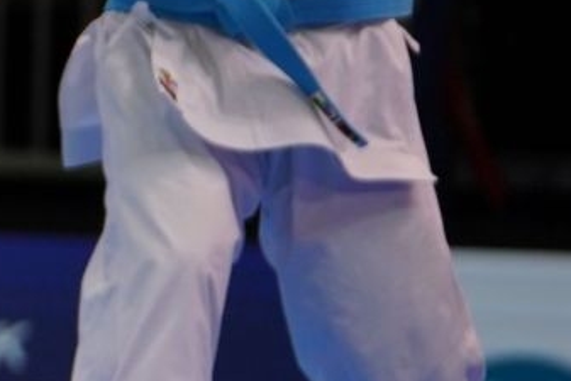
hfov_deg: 2.9
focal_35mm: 705
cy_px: 46
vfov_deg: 2.0
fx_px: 11186
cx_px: -832
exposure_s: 1/1000
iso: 500
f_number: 2.8
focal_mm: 132
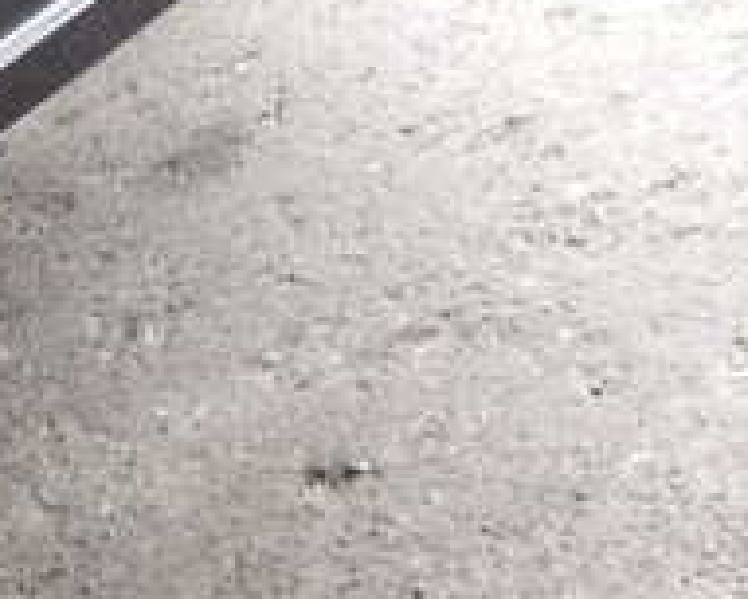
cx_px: -192
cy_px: 8
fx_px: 2038
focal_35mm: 92
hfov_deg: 19.4
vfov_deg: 16.4
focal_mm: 5.4
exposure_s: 1/60
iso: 200
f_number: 2.3
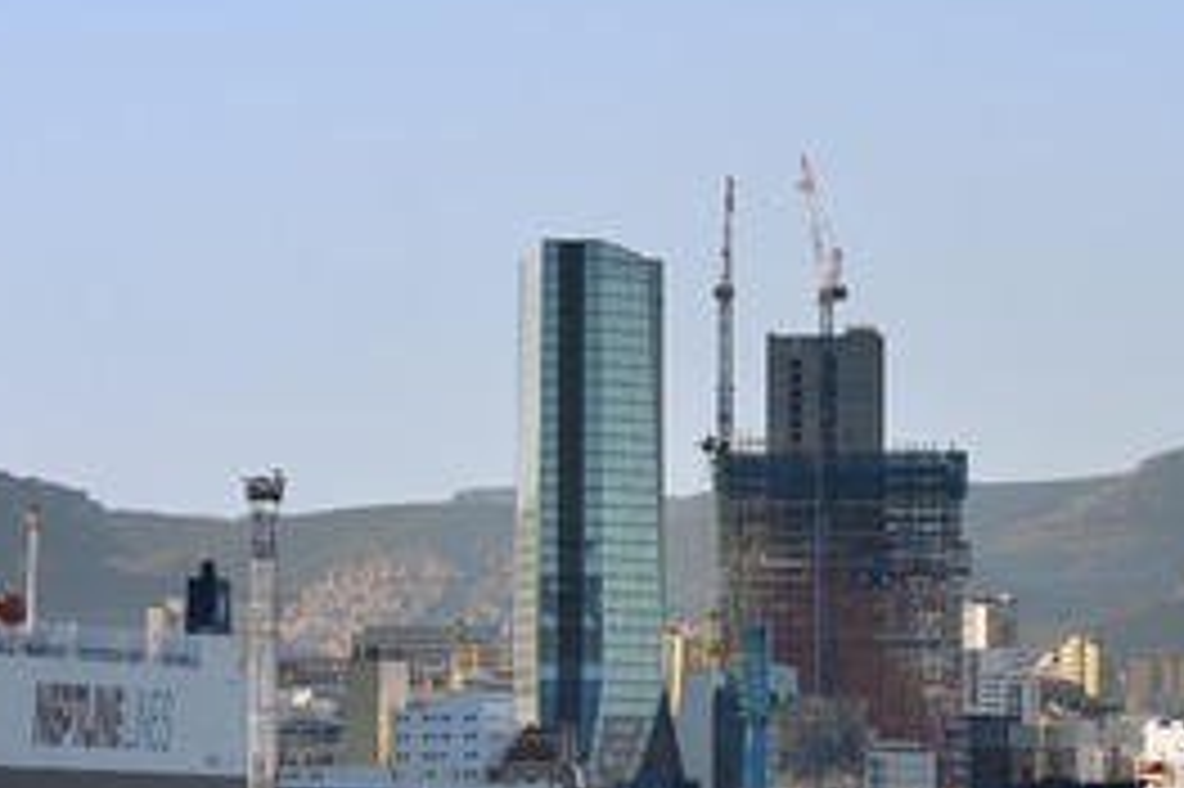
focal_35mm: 320
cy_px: 590
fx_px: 10517
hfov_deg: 6.4
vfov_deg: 4.3
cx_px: 450
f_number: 8
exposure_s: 1/400
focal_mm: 200
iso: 200
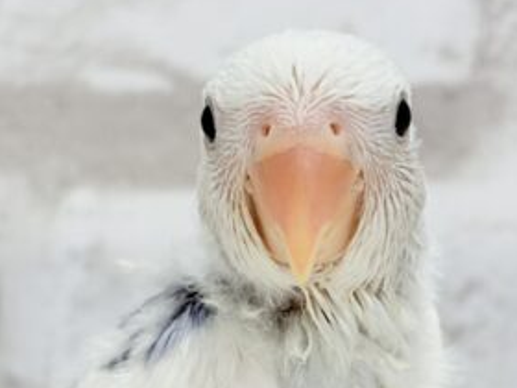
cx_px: 233
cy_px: 333
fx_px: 1777
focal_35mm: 119
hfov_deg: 16.5
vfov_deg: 12.4
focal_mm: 5.96
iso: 25
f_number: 1.6
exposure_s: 1/50
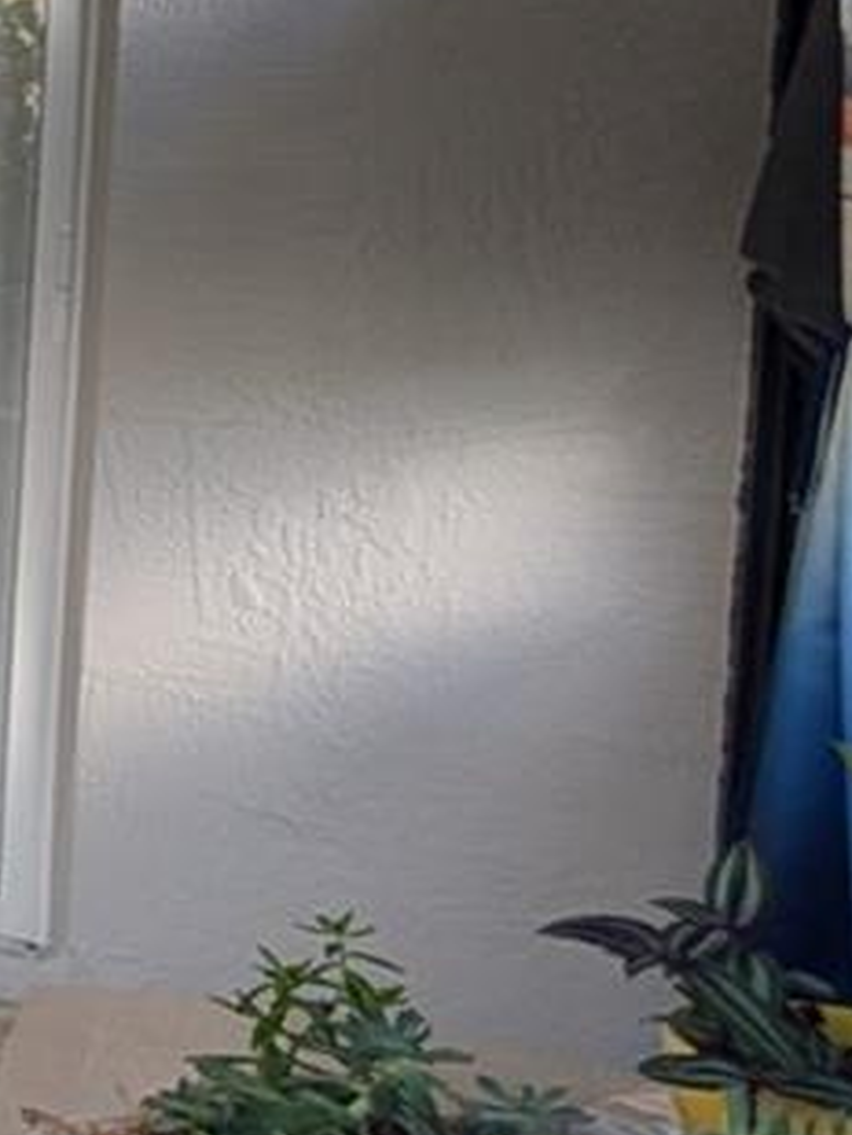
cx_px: -1664
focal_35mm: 62
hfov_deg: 11.8
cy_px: 283
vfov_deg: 30.7
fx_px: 2033
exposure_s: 1/120
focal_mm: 2.02
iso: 77
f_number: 1.7
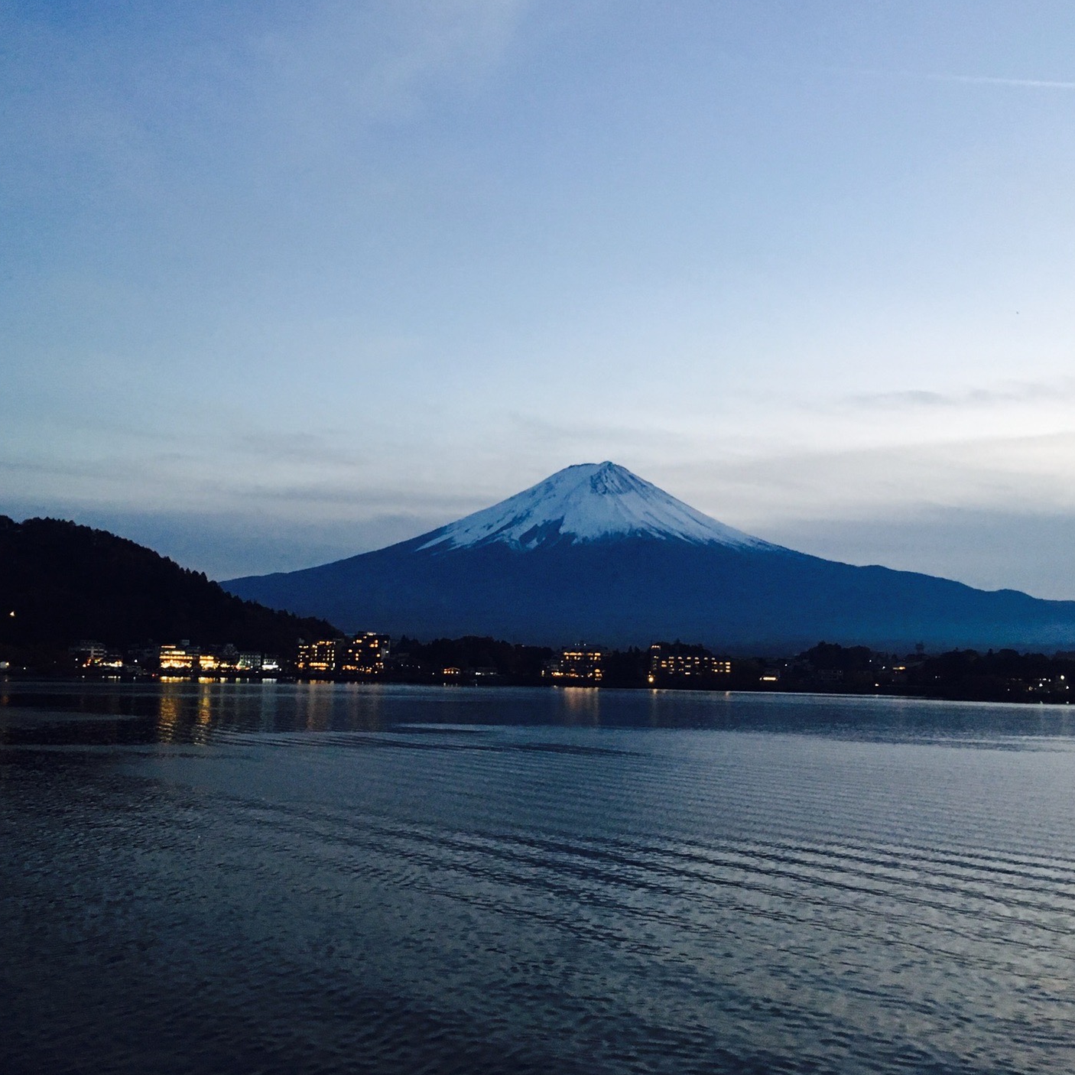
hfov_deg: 47.2
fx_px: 1230
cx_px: 527
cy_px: 534
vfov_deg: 47.2
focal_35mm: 35
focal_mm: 4.15
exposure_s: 1/17
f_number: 2.2
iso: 200
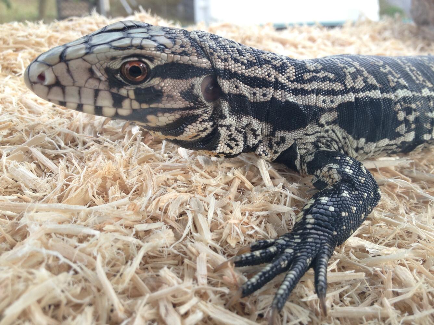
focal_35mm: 35
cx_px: 217
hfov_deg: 52.6
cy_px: 162
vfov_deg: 40.7
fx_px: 439
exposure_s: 1/130
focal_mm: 4.28
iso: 50
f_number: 2.4
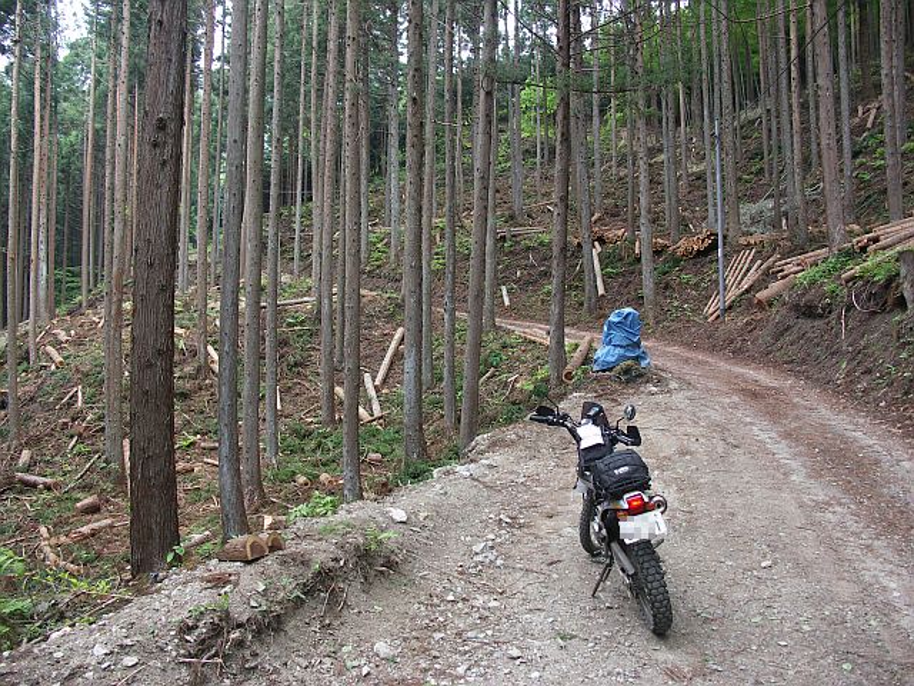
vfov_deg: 49.7
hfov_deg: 63.4
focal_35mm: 28
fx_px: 739
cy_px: 343
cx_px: 457
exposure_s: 1/50
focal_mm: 7.3
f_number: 2.8
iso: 80
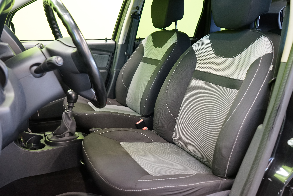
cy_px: 98
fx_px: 236
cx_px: 146
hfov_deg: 63.7
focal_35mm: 29
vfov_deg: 45.0
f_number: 5
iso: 2500
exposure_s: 1/15
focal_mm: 29
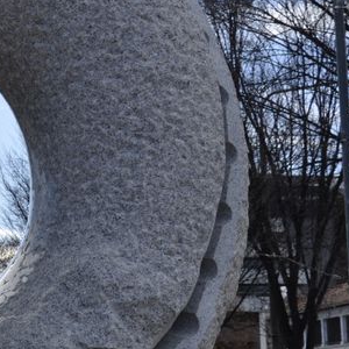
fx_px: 1237
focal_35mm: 108
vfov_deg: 16.1
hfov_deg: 15.0
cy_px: 187
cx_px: -157
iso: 100
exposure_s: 1/250
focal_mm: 25
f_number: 8
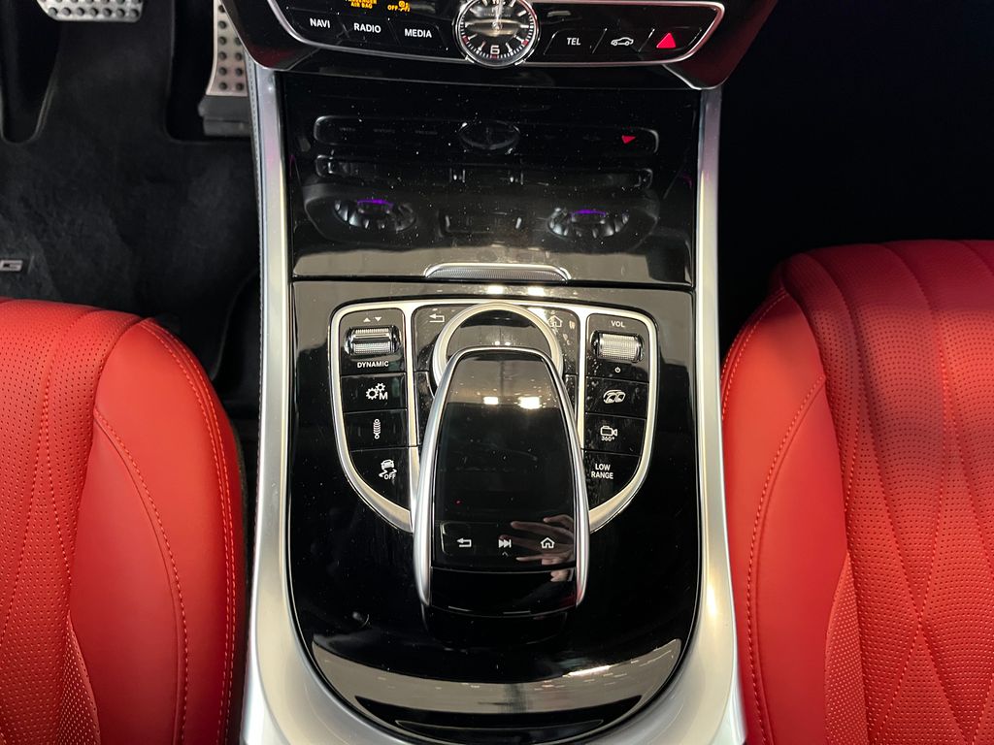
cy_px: 372
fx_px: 747
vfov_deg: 53.1
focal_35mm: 26
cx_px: 497
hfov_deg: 67.3
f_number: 1.6
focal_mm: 5.1
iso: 500
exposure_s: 1/48
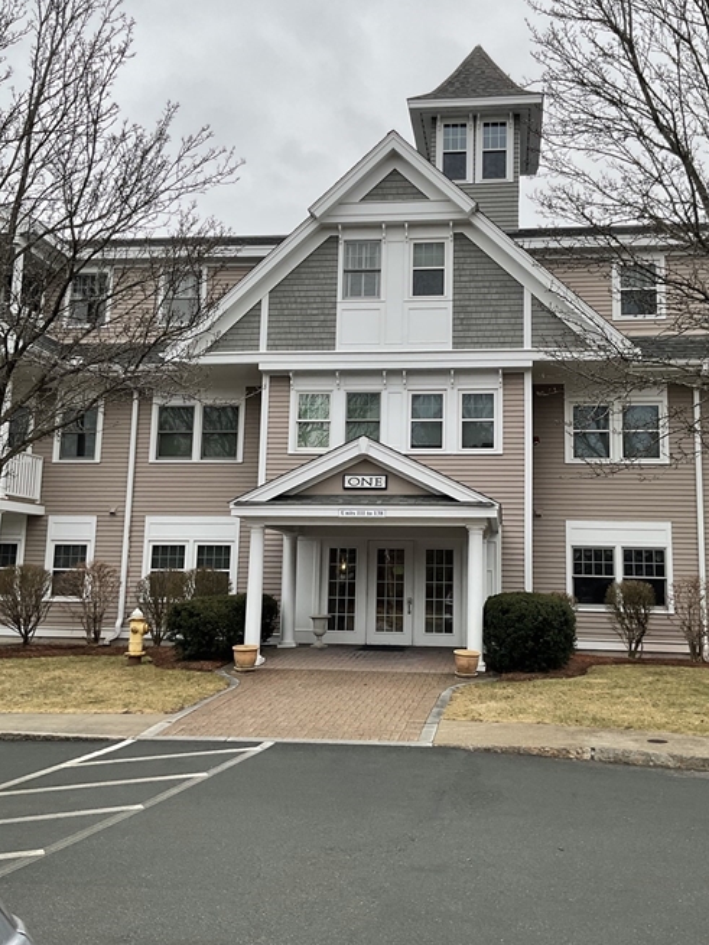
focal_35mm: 34
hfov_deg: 41.7
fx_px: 929
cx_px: 399
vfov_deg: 53.9
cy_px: 449
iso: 16
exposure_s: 1/120
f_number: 1.8
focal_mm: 3
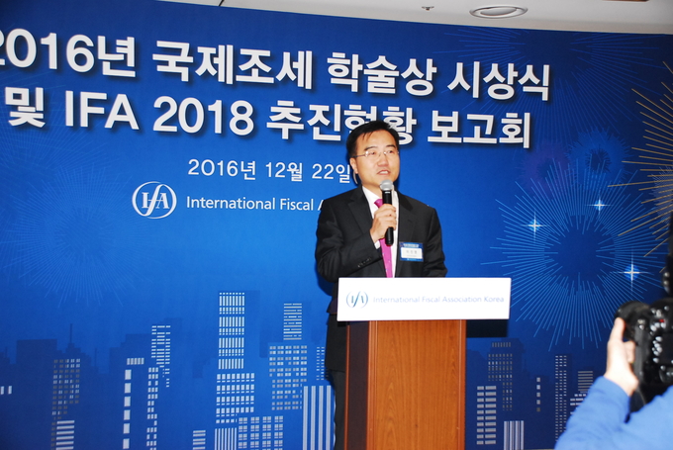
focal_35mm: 48
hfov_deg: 41.1
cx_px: 336
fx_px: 898
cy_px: 225
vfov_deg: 28.1
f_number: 4.5
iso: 500
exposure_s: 1/125
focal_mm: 32
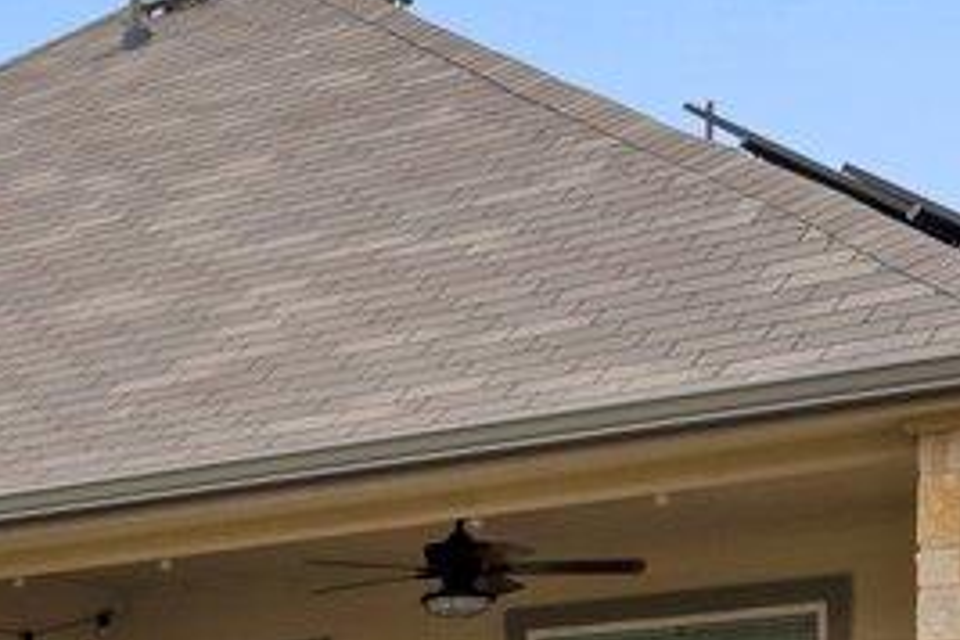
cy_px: 1107
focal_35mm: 119
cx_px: -586
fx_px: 3169
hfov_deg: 15.5
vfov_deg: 10.9
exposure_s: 1/6
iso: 100
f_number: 8
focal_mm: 15.5
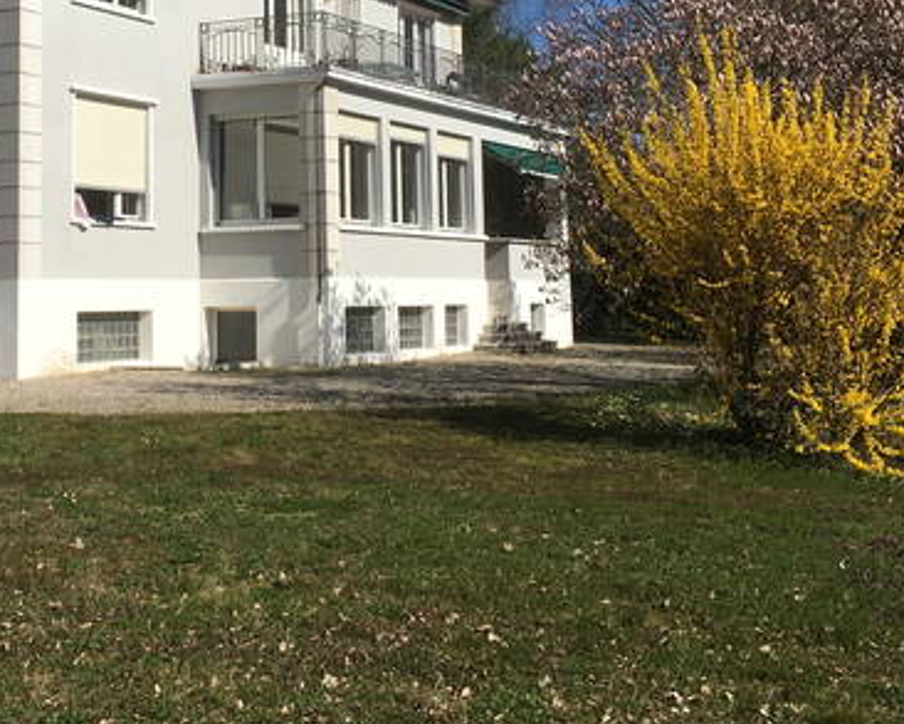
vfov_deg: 24.4
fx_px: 1632
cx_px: 267
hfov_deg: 30.6
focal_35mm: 61
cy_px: 94
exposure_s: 1/2564
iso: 25
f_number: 2.2
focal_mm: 4.15
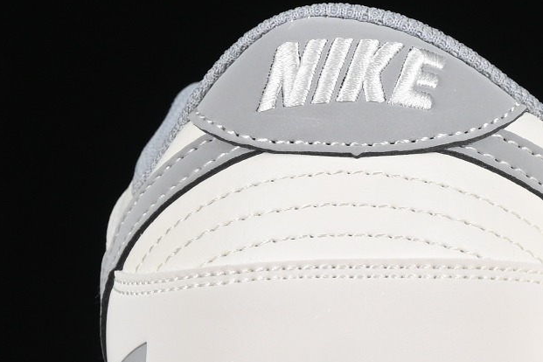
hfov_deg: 6.1
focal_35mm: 336
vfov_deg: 4.1
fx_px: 5068
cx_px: 695
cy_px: 81
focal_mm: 50
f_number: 8
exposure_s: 1/80
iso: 160
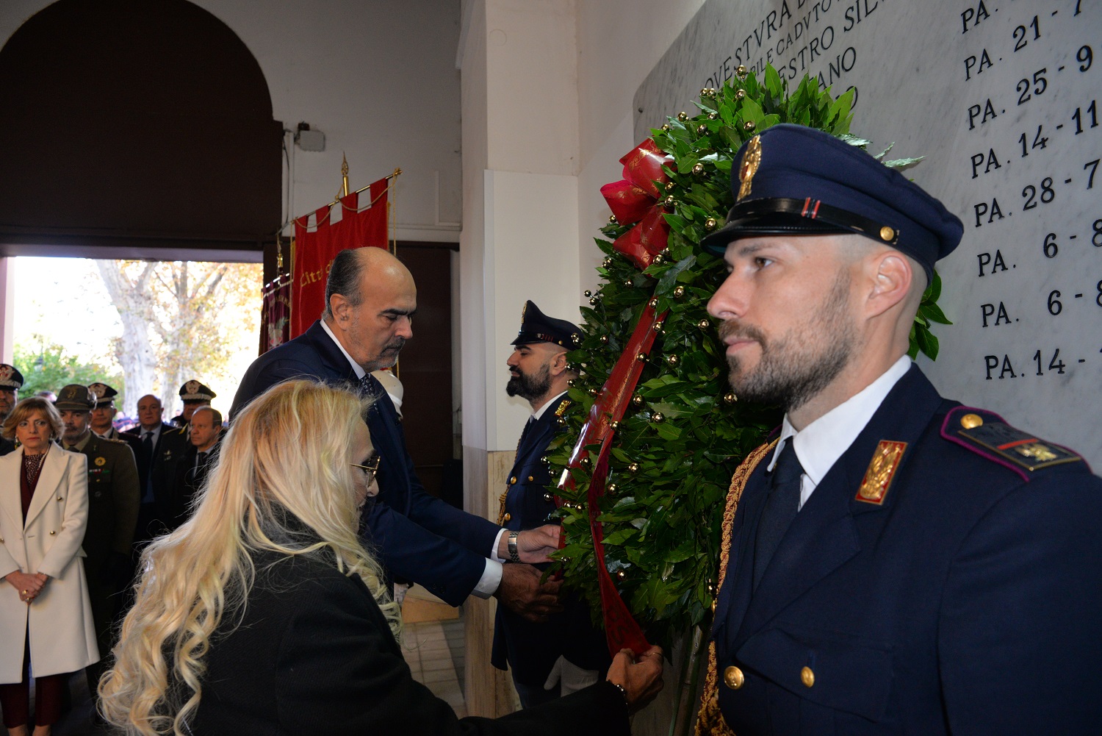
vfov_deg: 53.2
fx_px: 735
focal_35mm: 24
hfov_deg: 73.7
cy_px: 368
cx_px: 551
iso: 2000
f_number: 6.3
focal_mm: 24
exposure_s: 1/160
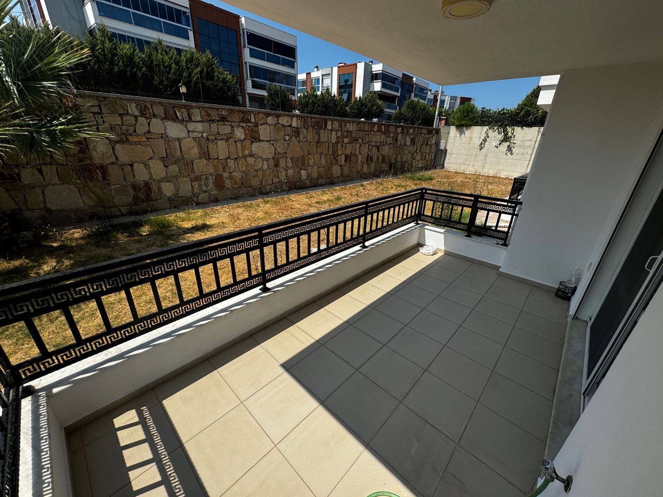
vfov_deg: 85.7
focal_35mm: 14
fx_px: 268
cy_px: 248
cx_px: 332
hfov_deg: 102.1
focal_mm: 2.22
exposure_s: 1/2146
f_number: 2.2
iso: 50
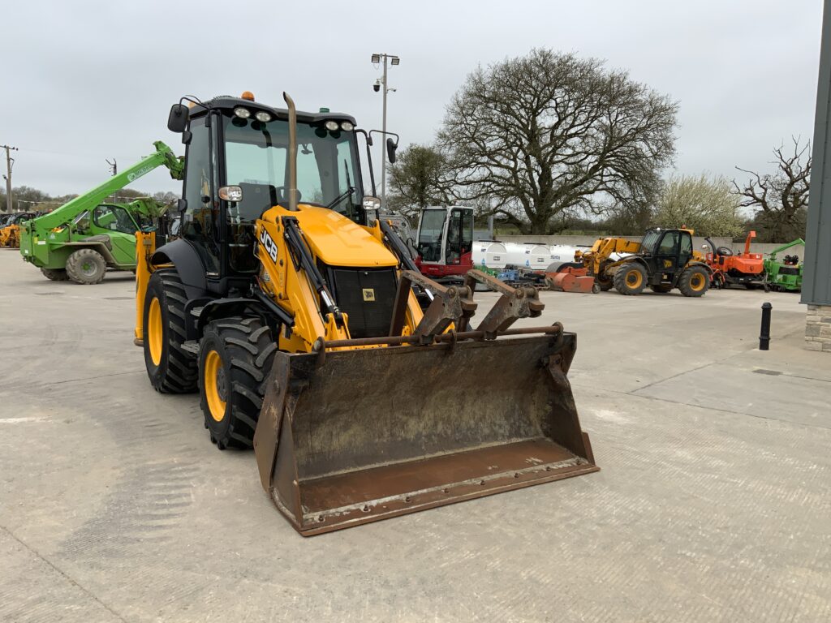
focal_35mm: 29
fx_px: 696
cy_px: 312
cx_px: 416
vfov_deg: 48.2
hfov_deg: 61.7
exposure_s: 1/303
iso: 16
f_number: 1.8
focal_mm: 3
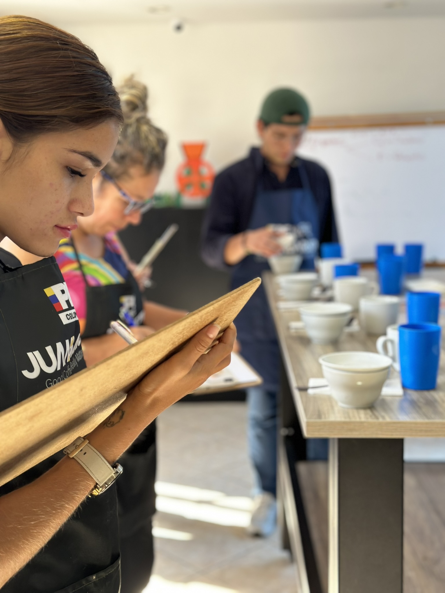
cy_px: 296
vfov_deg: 39.7
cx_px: 222
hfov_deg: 30.3
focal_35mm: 48
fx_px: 823
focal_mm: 6.86
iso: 125
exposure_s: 1/118
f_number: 1.78
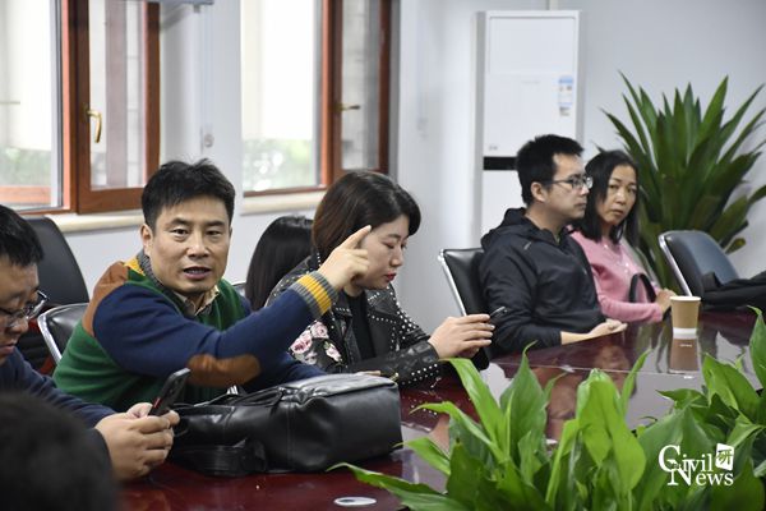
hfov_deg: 16.1
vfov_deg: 10.8
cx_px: 383
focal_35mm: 127
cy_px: 256
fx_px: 2702
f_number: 5.3
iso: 3600
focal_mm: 85
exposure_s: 1/125
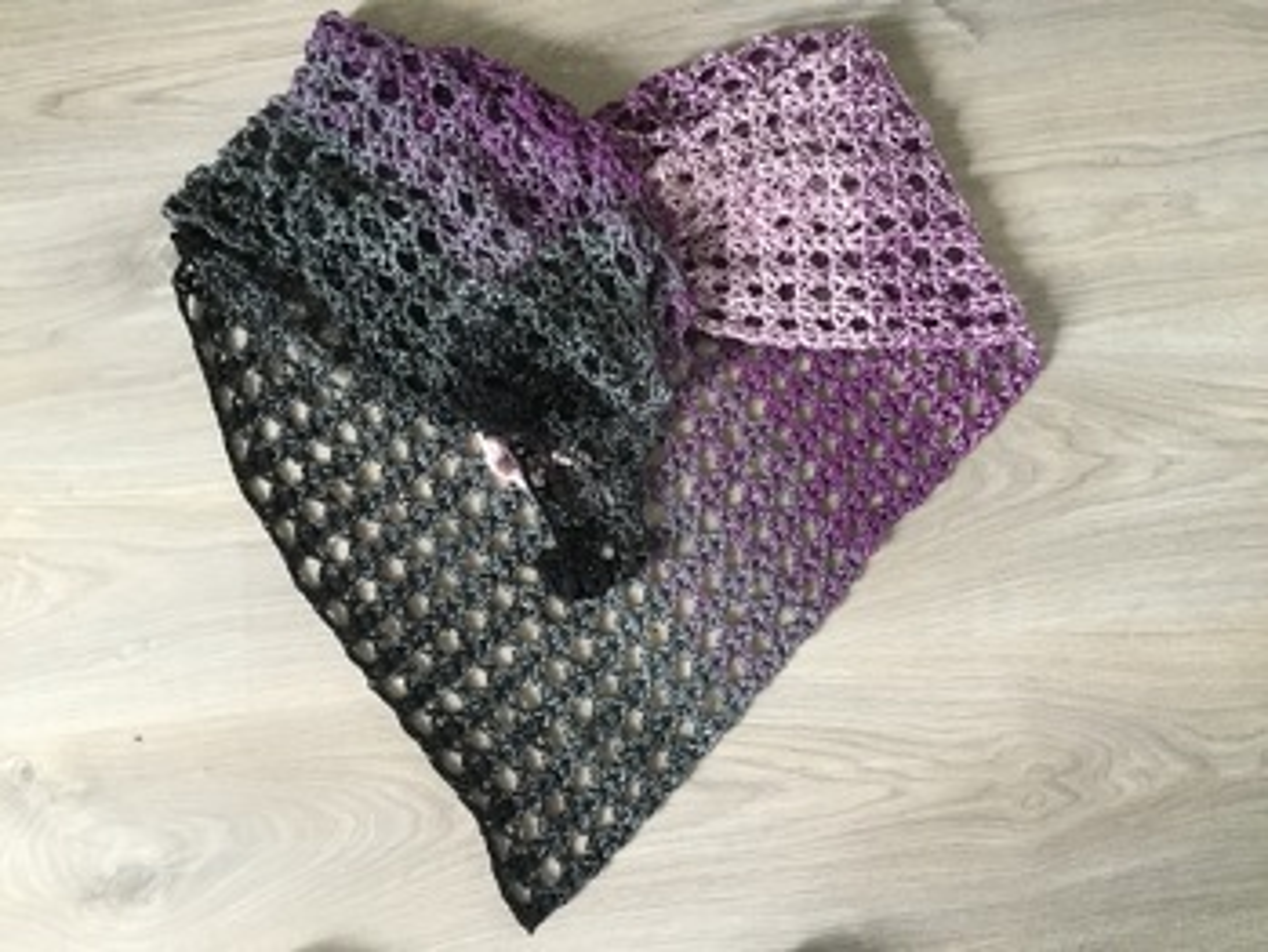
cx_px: 634
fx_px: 1136
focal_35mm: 31
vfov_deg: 45.5
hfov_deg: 58.3
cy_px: 476
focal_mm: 3.3
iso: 250
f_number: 2.4
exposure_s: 1/25
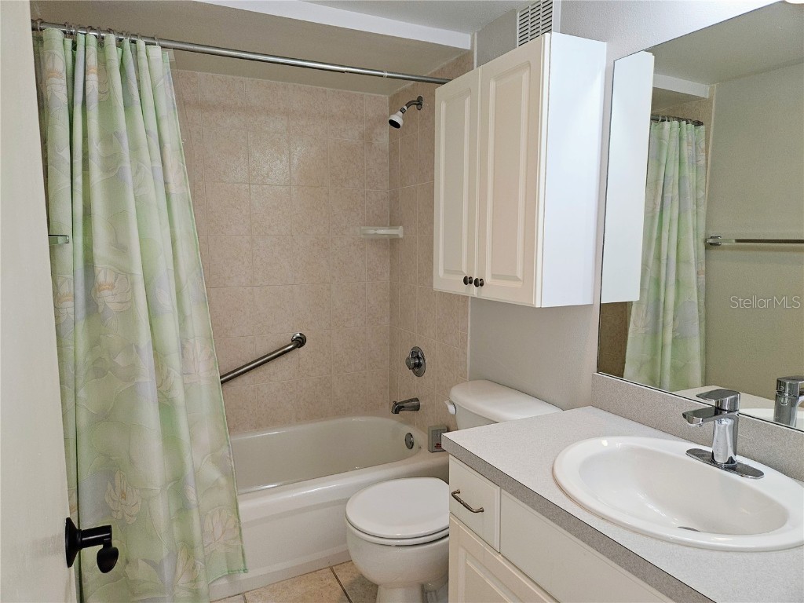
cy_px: 302
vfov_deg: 58.9
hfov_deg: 73.9
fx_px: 534
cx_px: 402
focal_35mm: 23
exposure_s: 1/60
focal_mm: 5.4
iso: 50
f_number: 1.8
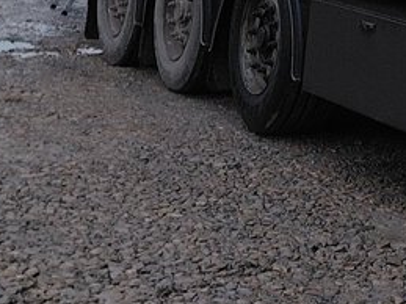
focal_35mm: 139
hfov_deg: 12.7
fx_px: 1630
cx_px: 779
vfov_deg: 9.8
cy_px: -338
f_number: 1.8
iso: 50
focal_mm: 4.69
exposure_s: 1/106
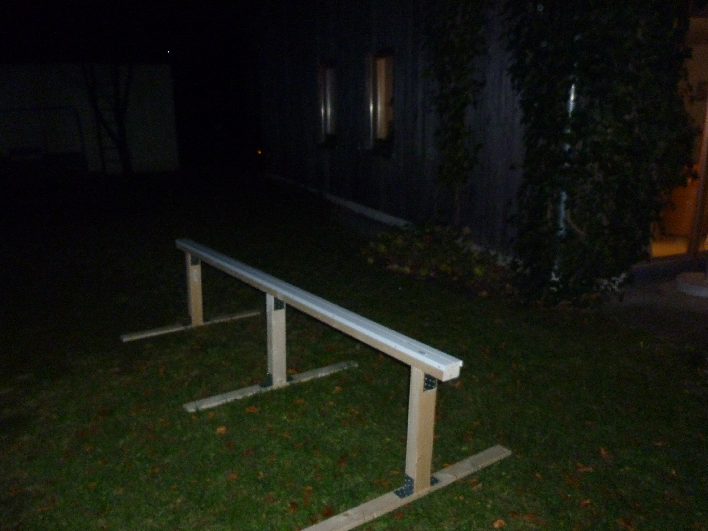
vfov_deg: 51.4
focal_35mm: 27
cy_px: 270
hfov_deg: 65.2
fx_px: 552
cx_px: 327
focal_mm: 4.5
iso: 400
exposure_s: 1/30
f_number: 3.3
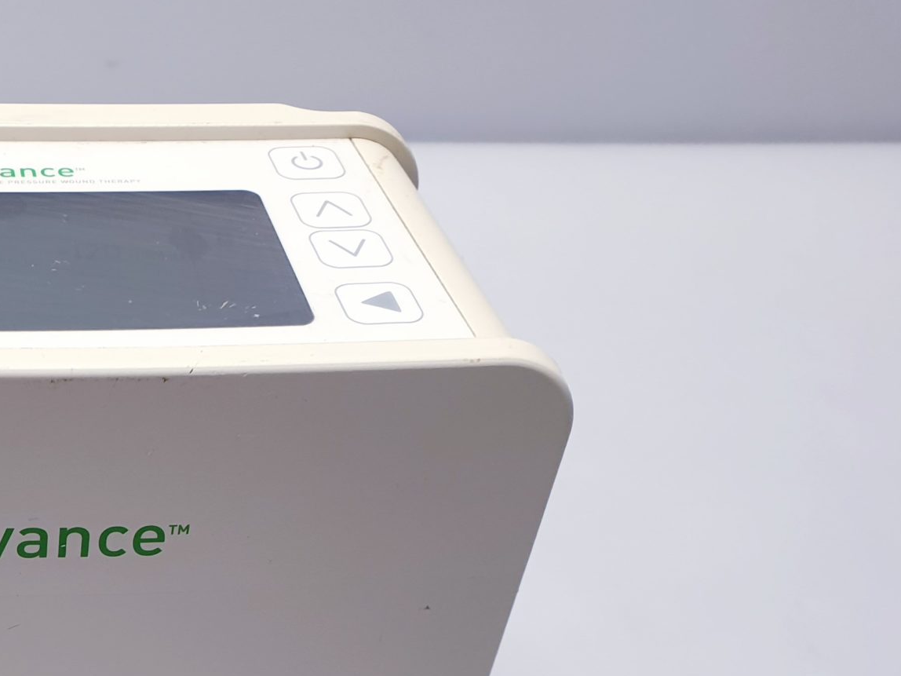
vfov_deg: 23.6
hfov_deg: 31.0
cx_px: 21
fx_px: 1510
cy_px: 747
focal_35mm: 58
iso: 100
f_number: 2.4
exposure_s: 1/100
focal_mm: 4.3
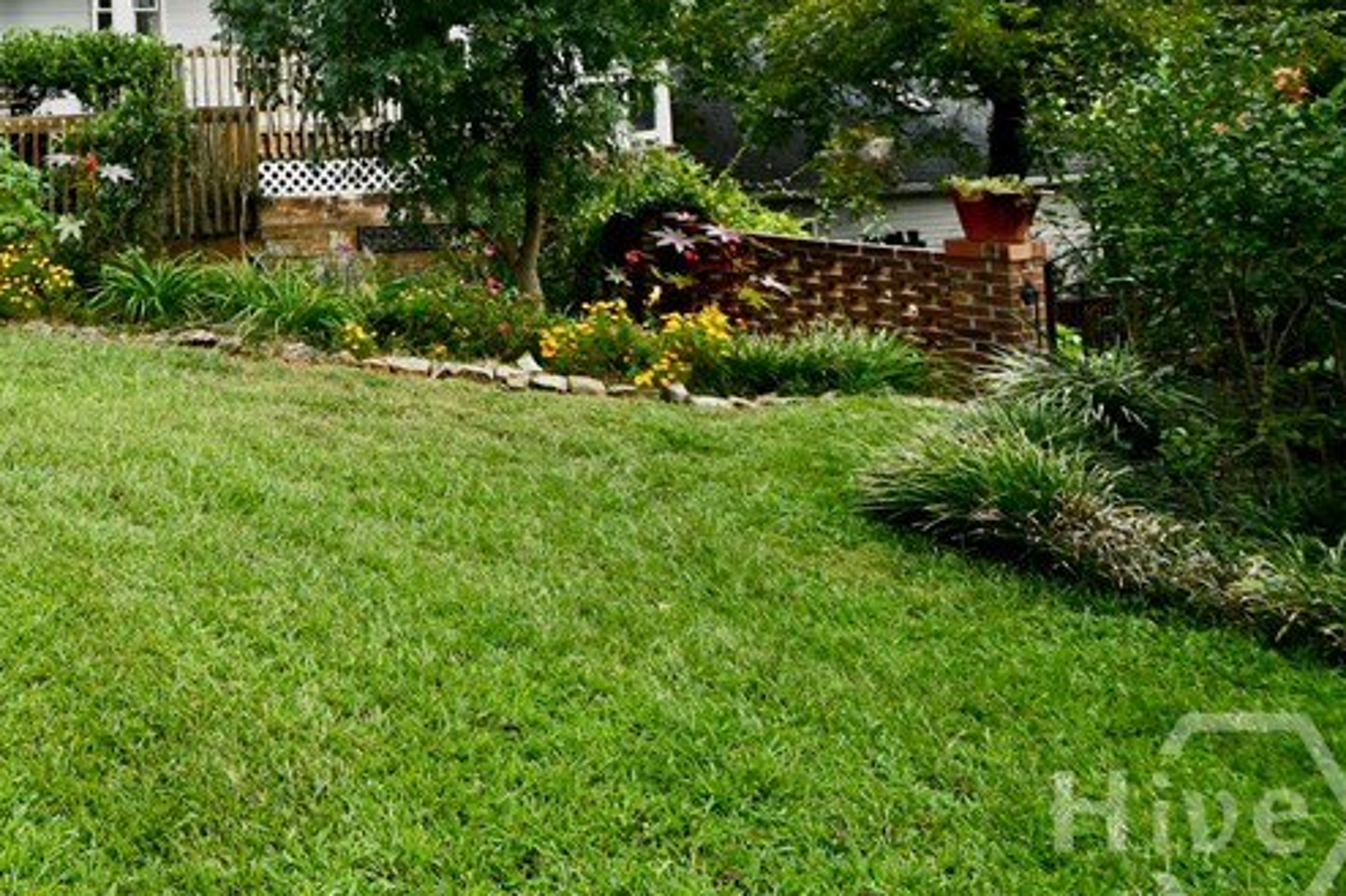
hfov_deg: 45.6
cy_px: 30
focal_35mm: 33
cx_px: -74
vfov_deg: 36.5
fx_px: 1233
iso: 100
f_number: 6.3
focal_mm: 10
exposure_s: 1/160
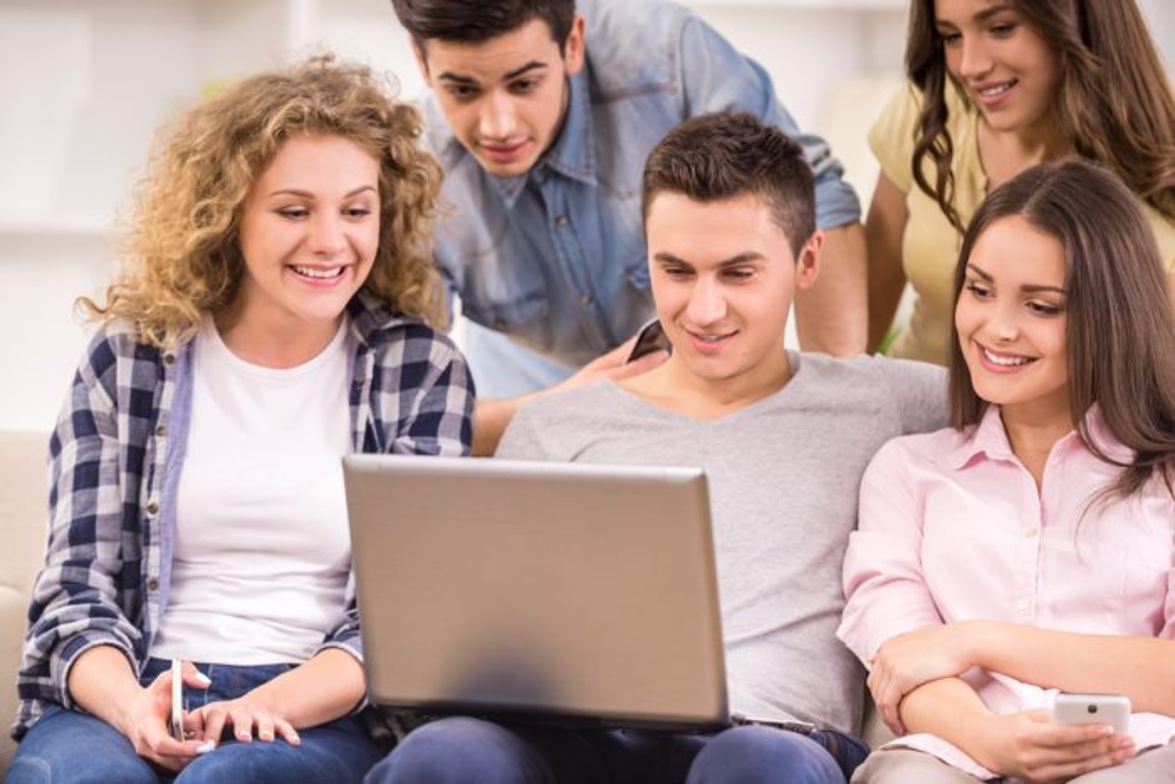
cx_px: 588
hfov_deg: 12.4
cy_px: 392
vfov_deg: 8.3
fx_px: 5386
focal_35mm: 165
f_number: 2.8
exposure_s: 1/250
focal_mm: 165
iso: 400
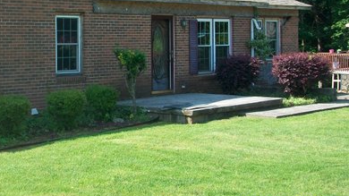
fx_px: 685
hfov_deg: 28.1
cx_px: 75
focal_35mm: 74
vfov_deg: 16.2
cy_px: 46
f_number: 3.2
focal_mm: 7.1
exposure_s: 1/400
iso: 80
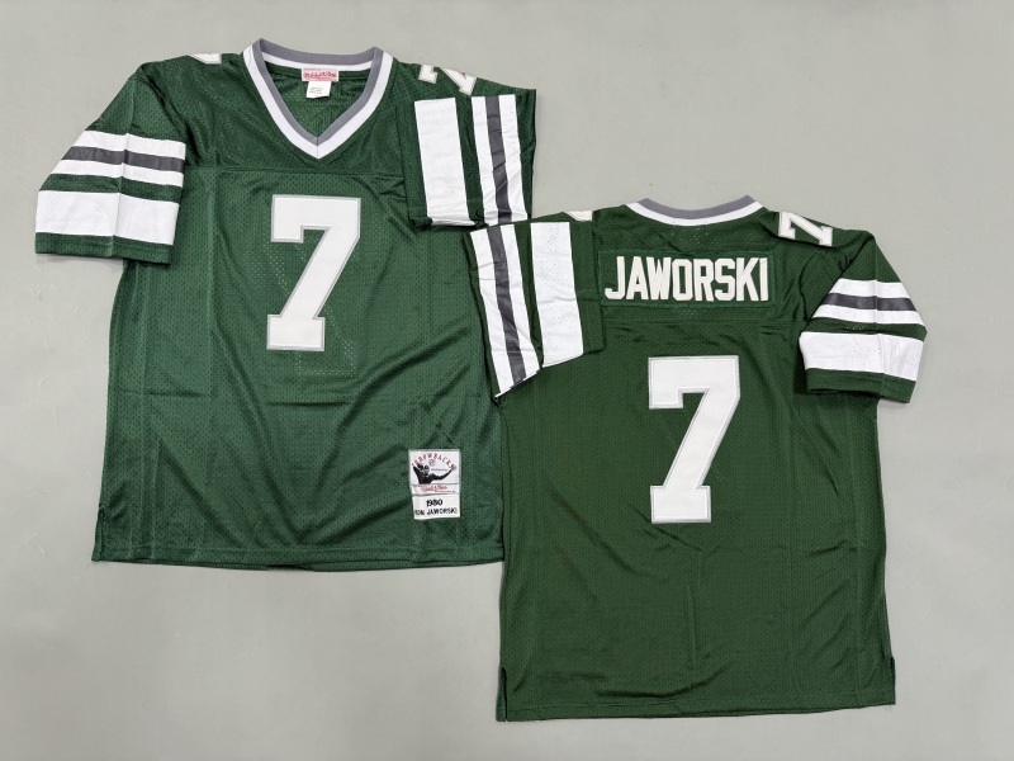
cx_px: 507
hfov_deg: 71.6
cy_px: 380
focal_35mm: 24
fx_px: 703
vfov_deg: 56.8
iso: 125
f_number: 1.78
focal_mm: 6.76
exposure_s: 1/50
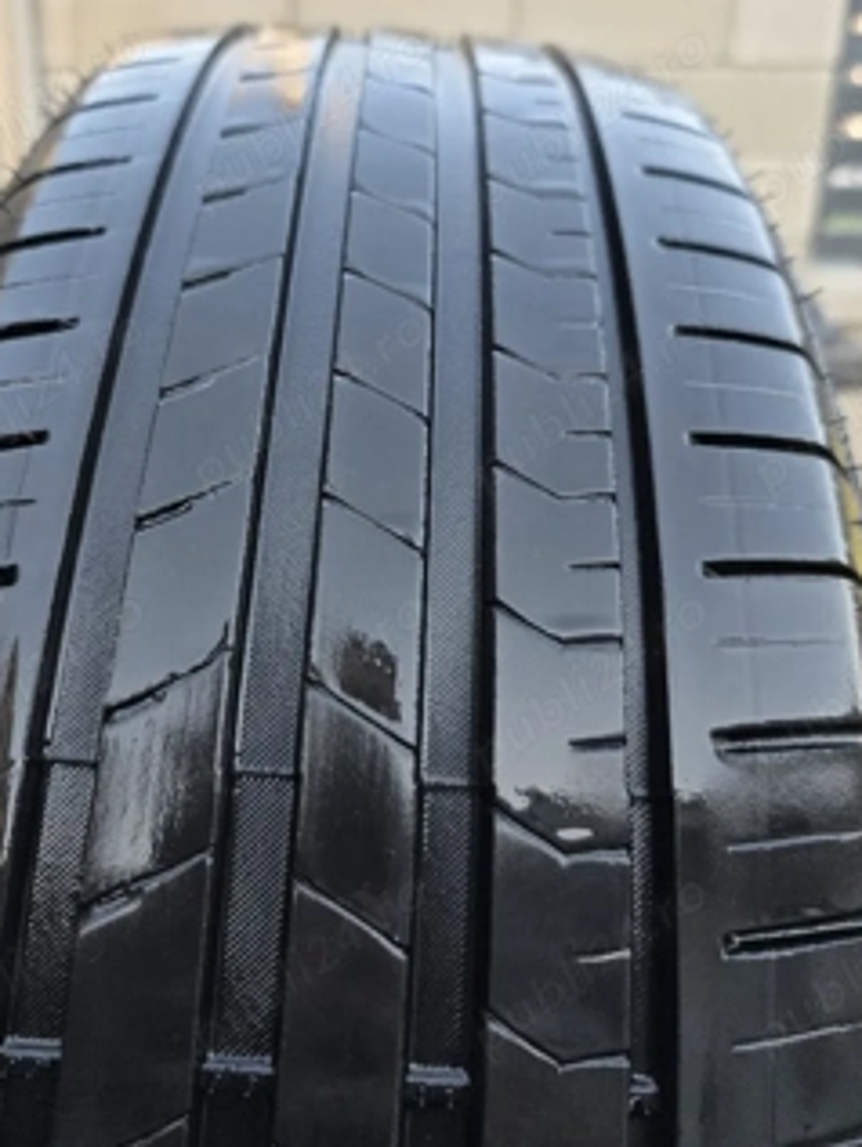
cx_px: 380
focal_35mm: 29
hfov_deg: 48.2
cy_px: 445
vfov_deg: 61.0
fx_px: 962
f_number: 1.7
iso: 80
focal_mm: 6.3
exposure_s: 1/182
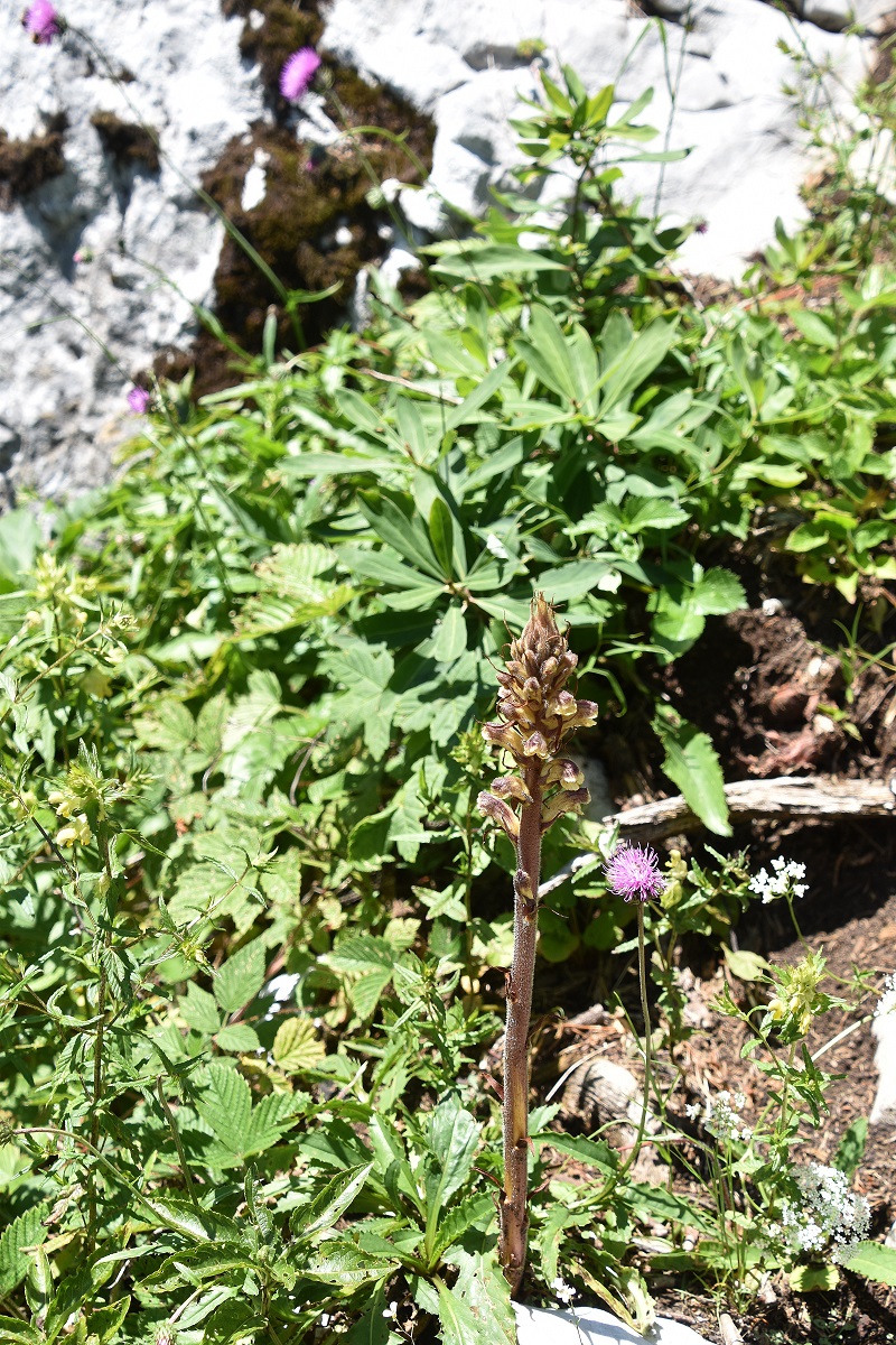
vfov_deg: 28.1
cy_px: 672
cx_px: 448
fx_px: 2688
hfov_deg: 18.9
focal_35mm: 72
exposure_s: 1/320
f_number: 8
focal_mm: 48
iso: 200
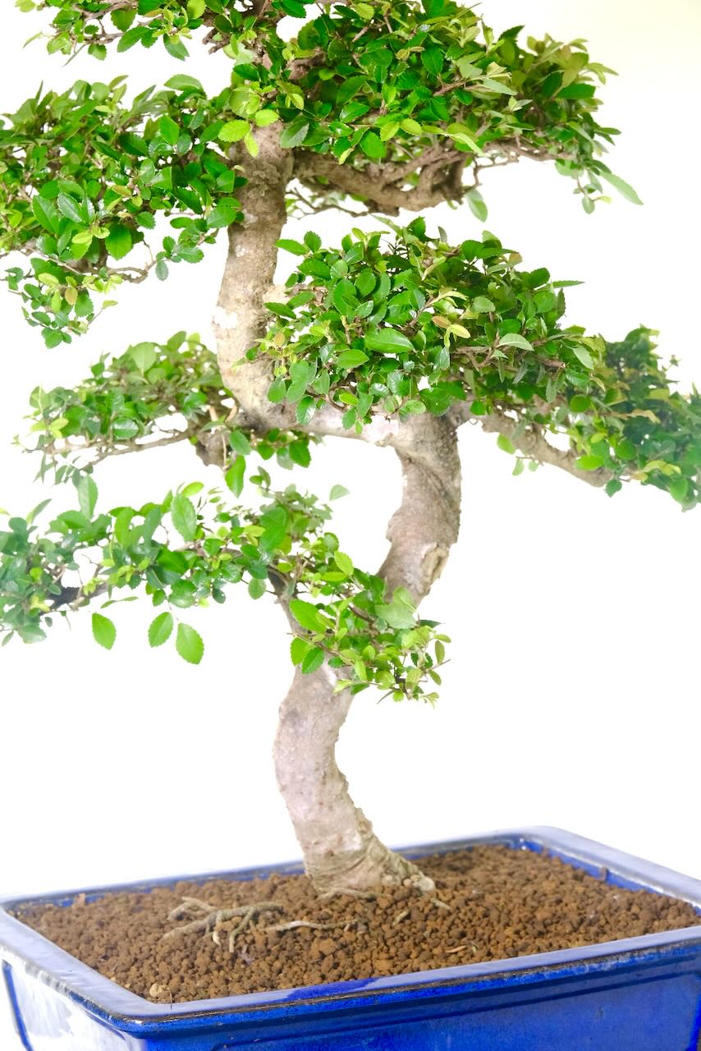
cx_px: 350
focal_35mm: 111
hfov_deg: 12.3
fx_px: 3240
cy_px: 526
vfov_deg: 18.4
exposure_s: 1/30
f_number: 8
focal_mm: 74.1
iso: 1600
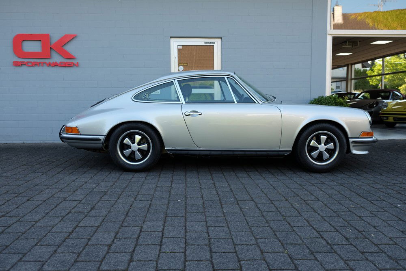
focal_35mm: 29
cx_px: 203
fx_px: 327
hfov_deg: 63.7
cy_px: 136
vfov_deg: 45.0
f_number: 3.2
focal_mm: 19.6
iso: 200
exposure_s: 1/250
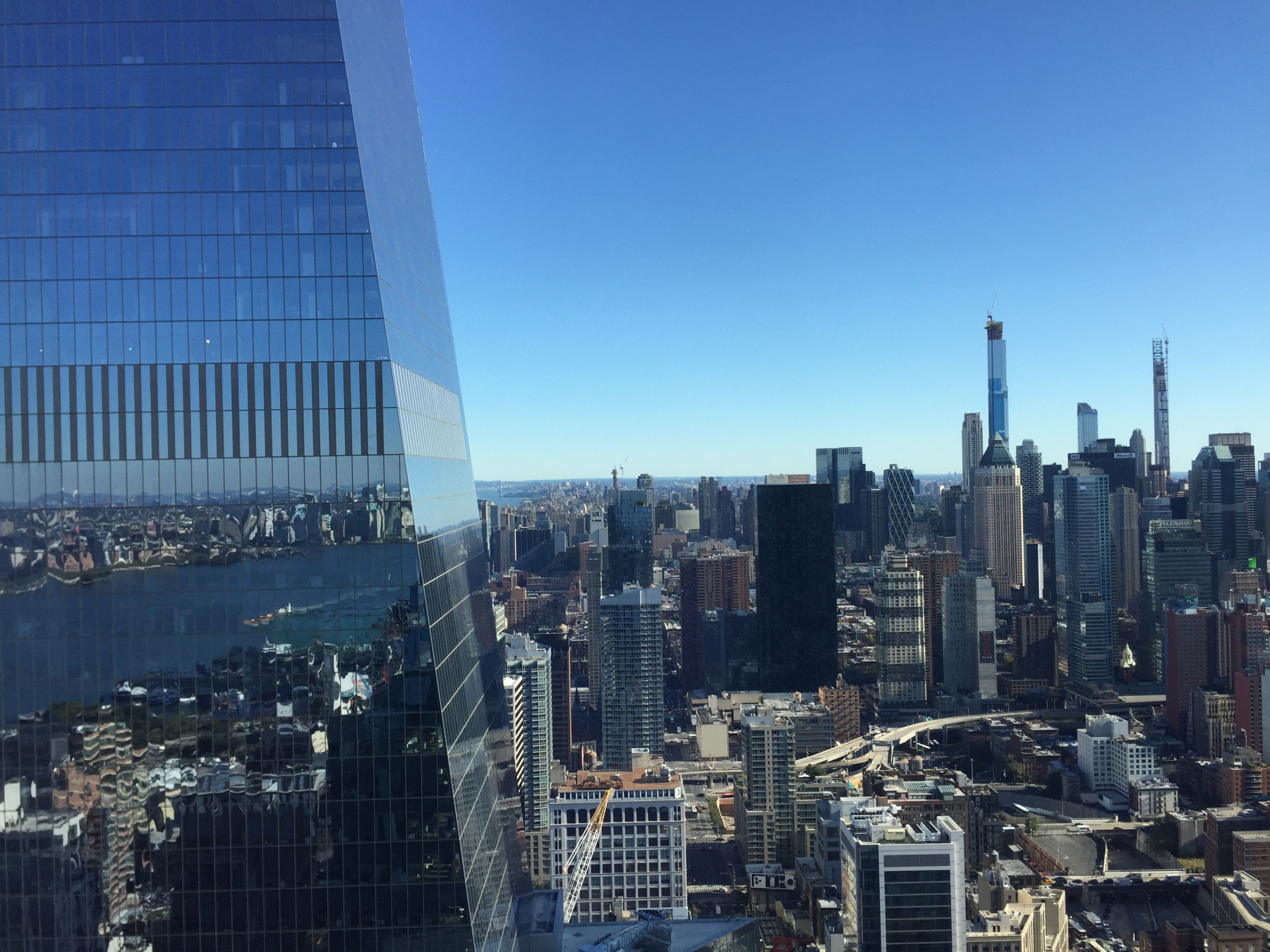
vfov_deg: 48.2
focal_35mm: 29
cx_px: 635
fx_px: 1064
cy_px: 476
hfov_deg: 61.7
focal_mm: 4.15
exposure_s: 1/824
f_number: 2.2
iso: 32
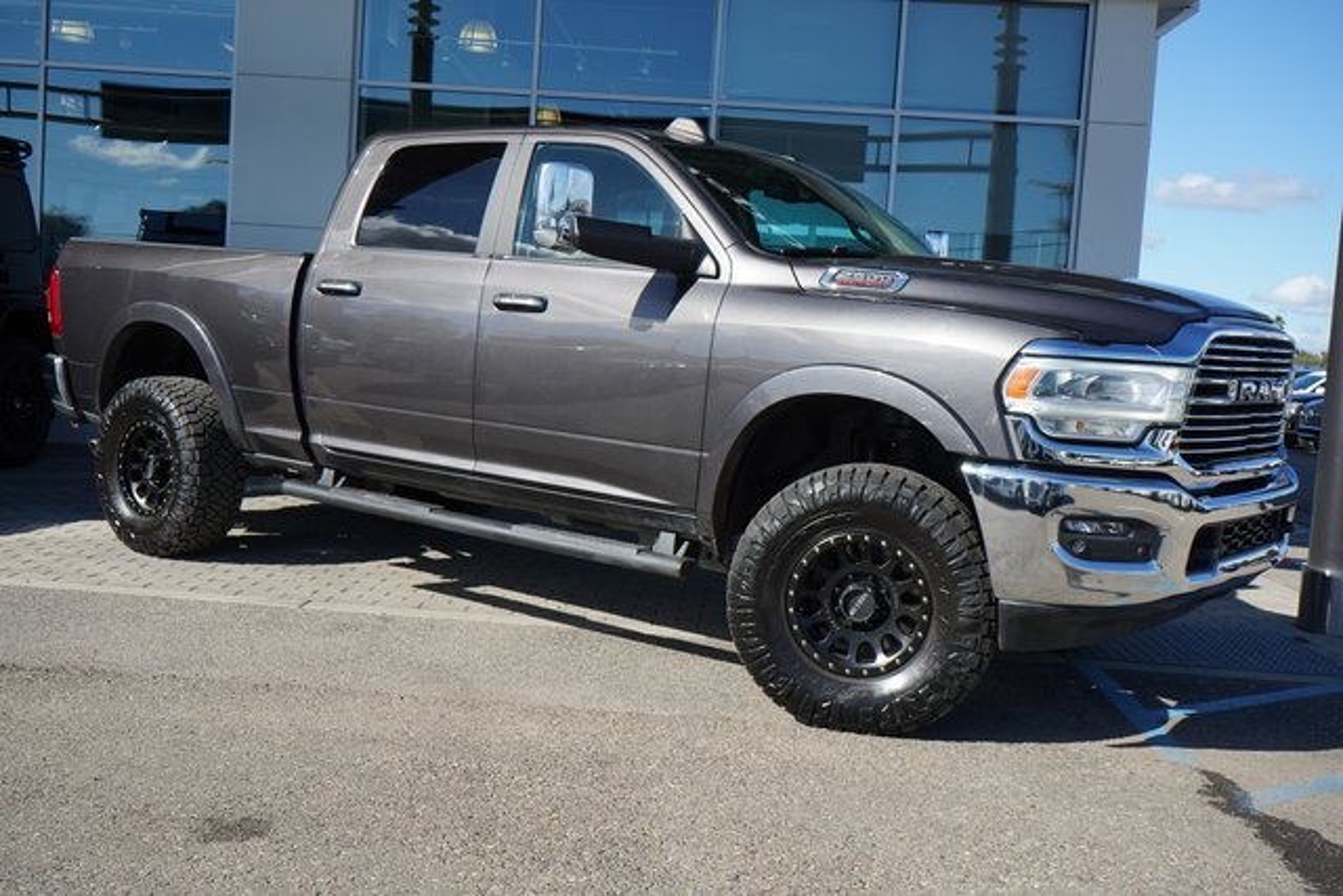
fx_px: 1343
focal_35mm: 36
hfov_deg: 53.1
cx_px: 672
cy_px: 448
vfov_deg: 36.9
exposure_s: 1/1600
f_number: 8
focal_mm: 36
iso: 1000
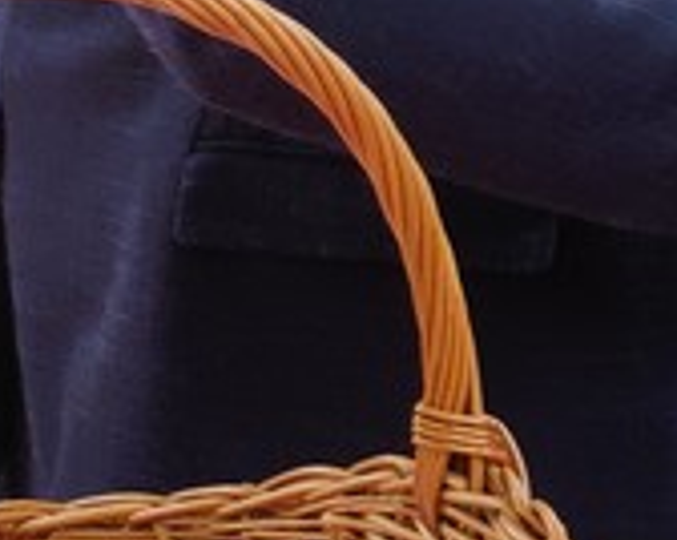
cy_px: 20
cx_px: 1906
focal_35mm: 149
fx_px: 2982
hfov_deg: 10.2
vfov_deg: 10.3
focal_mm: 4.7
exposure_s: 1/150
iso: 50
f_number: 1.79
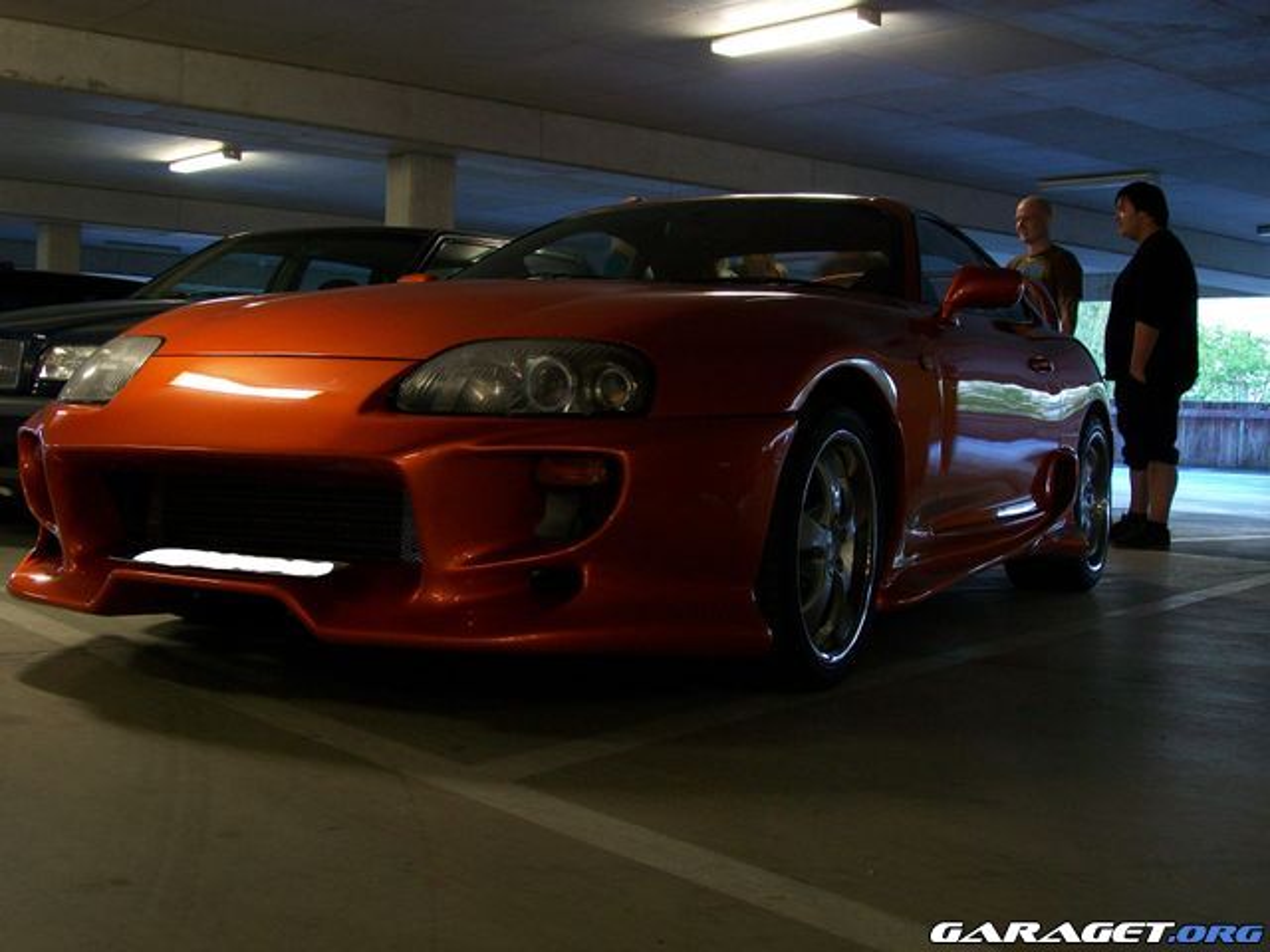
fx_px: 1651
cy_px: 476
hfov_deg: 42.1
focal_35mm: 45
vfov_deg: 32.2
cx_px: 635
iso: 80
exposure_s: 1/8
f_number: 3
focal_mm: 7.6
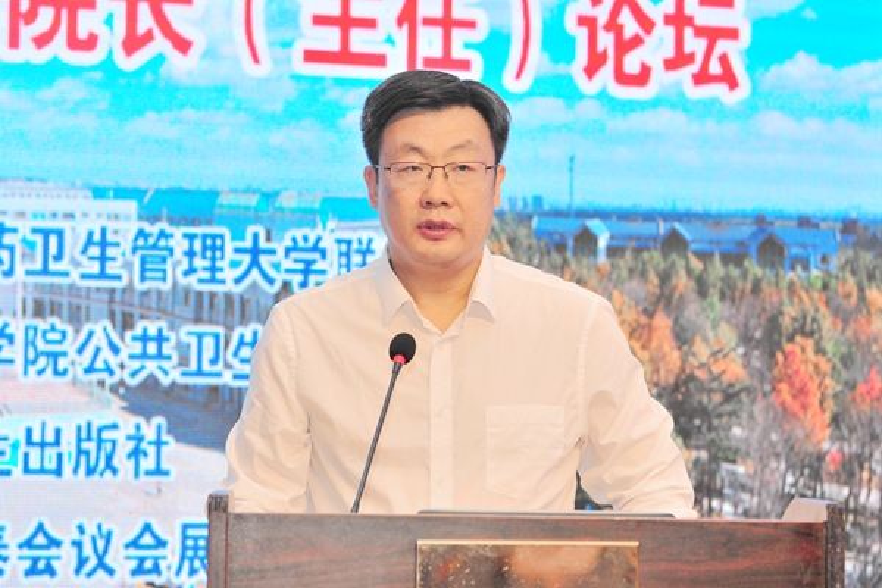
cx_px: 441
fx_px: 1715
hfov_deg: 28.8
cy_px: 294
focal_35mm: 70
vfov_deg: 19.5
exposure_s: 1/125
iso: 800
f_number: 4
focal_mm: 70
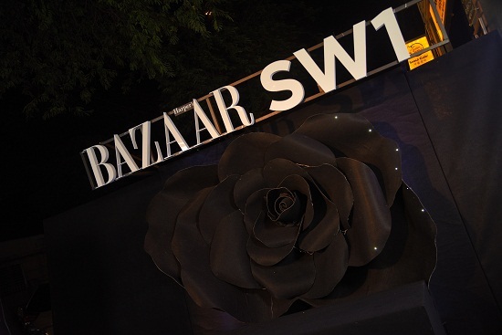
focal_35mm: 34
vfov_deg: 38.9
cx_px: 251
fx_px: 474
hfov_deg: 55.8
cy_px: 168
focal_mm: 34
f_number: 4
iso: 500
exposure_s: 1/250
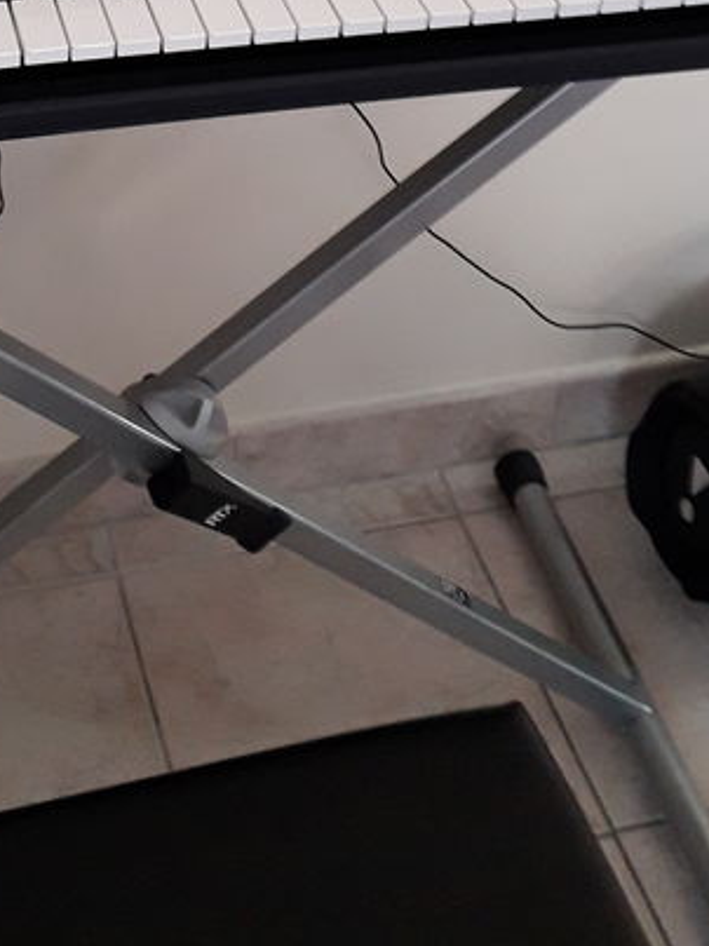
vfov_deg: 26.1
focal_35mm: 67
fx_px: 1831
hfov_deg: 21.7
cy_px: -171
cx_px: 169
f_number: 1.9
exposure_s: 1/25
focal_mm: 3.6
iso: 200
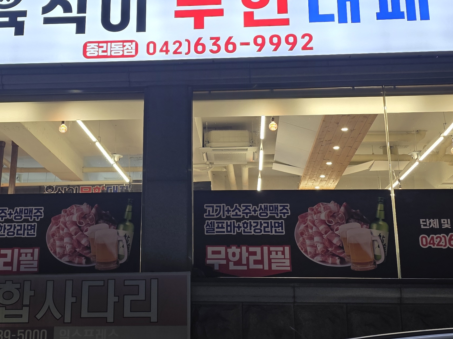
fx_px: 707
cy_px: 117
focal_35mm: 54
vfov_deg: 26.9
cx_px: 190
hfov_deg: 35.5
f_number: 1.7
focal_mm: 6.3
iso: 25
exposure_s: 1/60
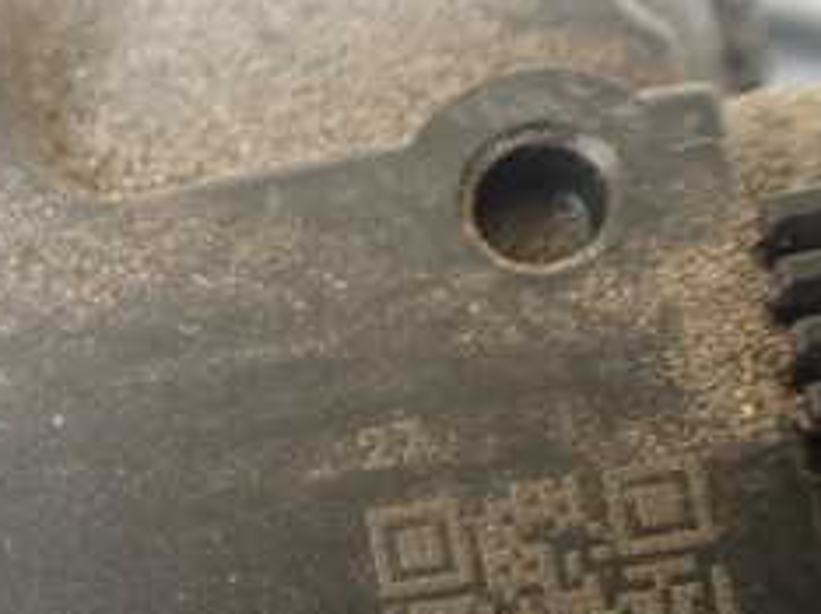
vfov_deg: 18.4
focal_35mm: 77
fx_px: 1824
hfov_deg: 23.5
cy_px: 670
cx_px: -116
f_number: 2.3
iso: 640
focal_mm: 5.4
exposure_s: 1/125
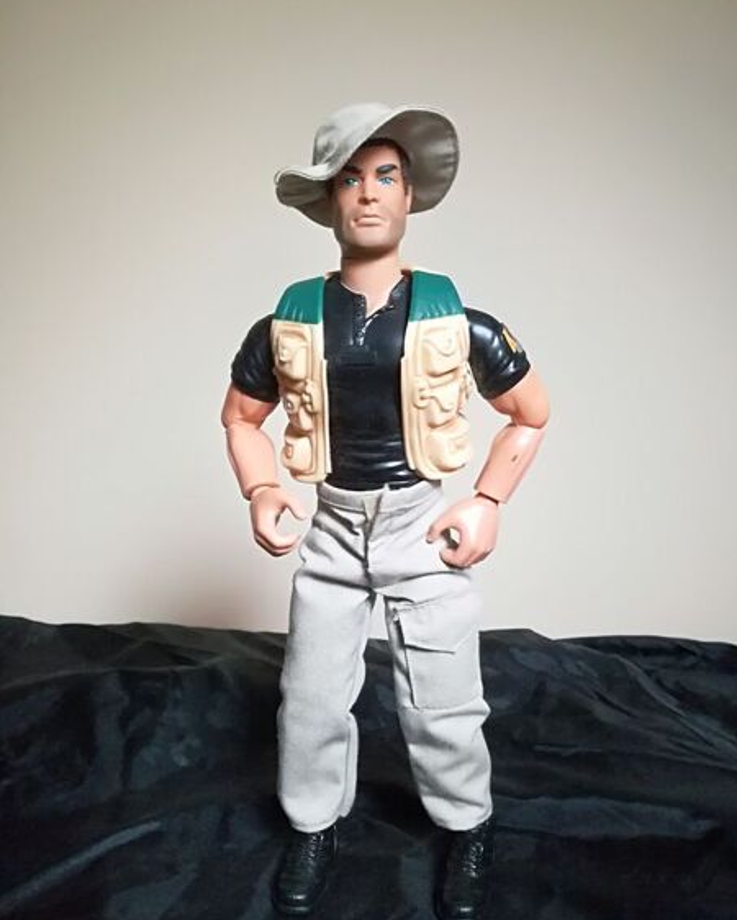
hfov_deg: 48.5
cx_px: 391
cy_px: 480
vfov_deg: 58.7
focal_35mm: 30
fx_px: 818
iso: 640
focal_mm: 3.79
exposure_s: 1/20
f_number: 2
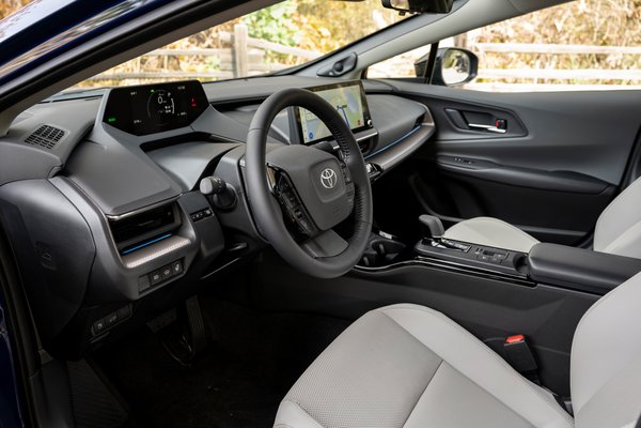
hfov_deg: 63.7
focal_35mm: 29
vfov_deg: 45.0
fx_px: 516
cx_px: 320
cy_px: 214
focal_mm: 29
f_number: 5
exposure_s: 1/15
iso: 200
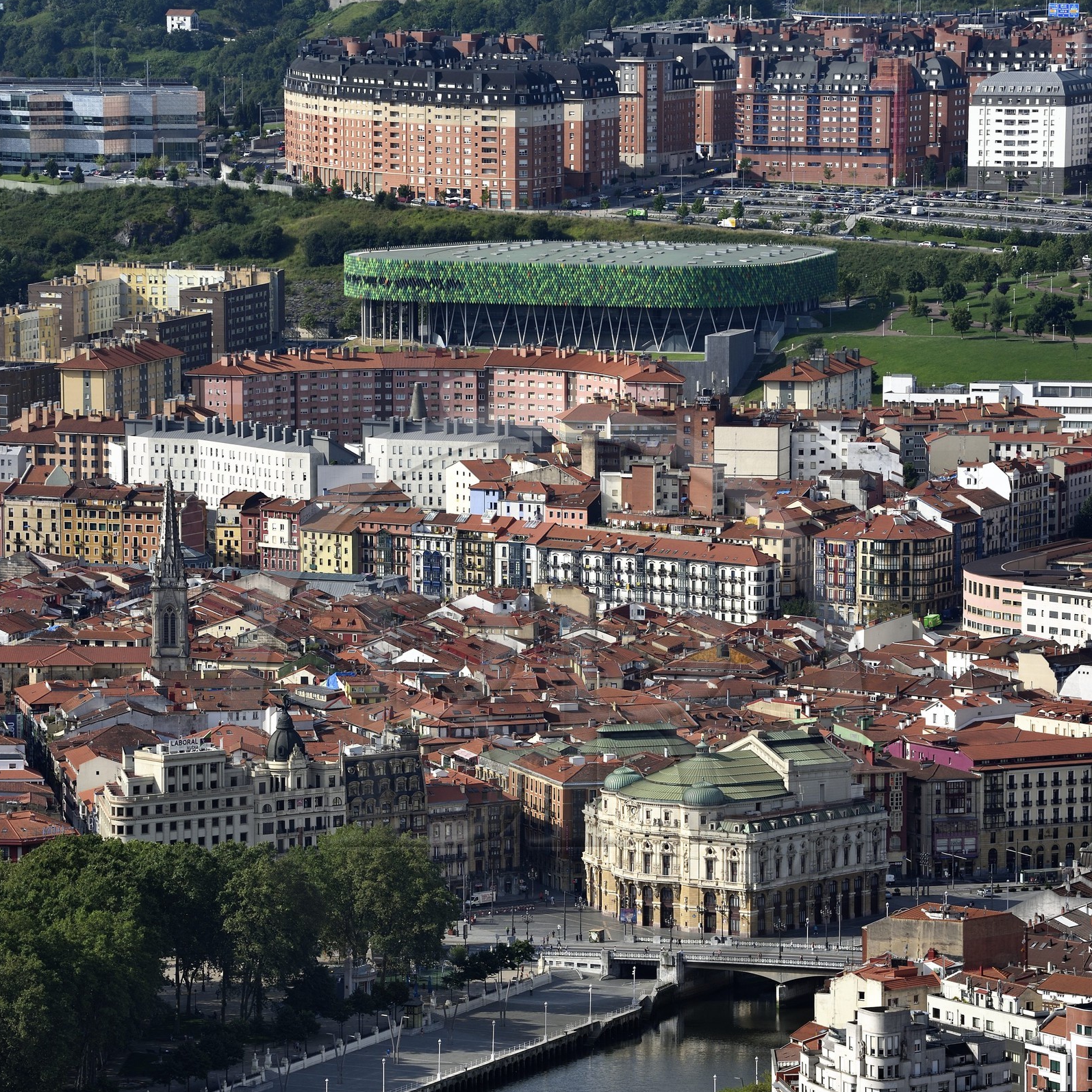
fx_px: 9137
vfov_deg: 6.8
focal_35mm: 256
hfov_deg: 6.8
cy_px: 722
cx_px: 545
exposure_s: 1/320
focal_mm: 200
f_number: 11
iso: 200
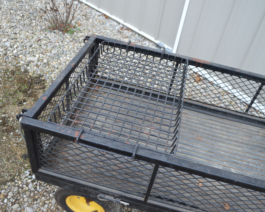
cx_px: 133
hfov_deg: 57.2
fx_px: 243
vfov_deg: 47.1
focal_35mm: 31
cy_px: 105
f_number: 4
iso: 400
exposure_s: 1/60
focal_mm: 18
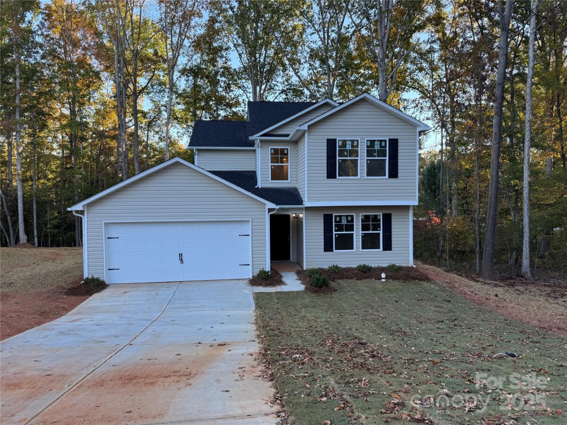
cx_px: 284
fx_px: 393
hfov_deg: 71.6
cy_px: 212
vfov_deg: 56.8
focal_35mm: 24
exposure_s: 1/209
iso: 64
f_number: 1.78
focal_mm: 6.76
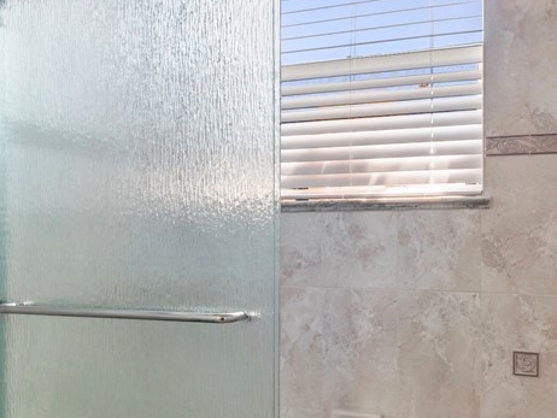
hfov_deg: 57.7
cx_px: 344
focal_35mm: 31
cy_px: 255
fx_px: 499
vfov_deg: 45.2
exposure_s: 1/10
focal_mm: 7
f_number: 7.1
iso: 200
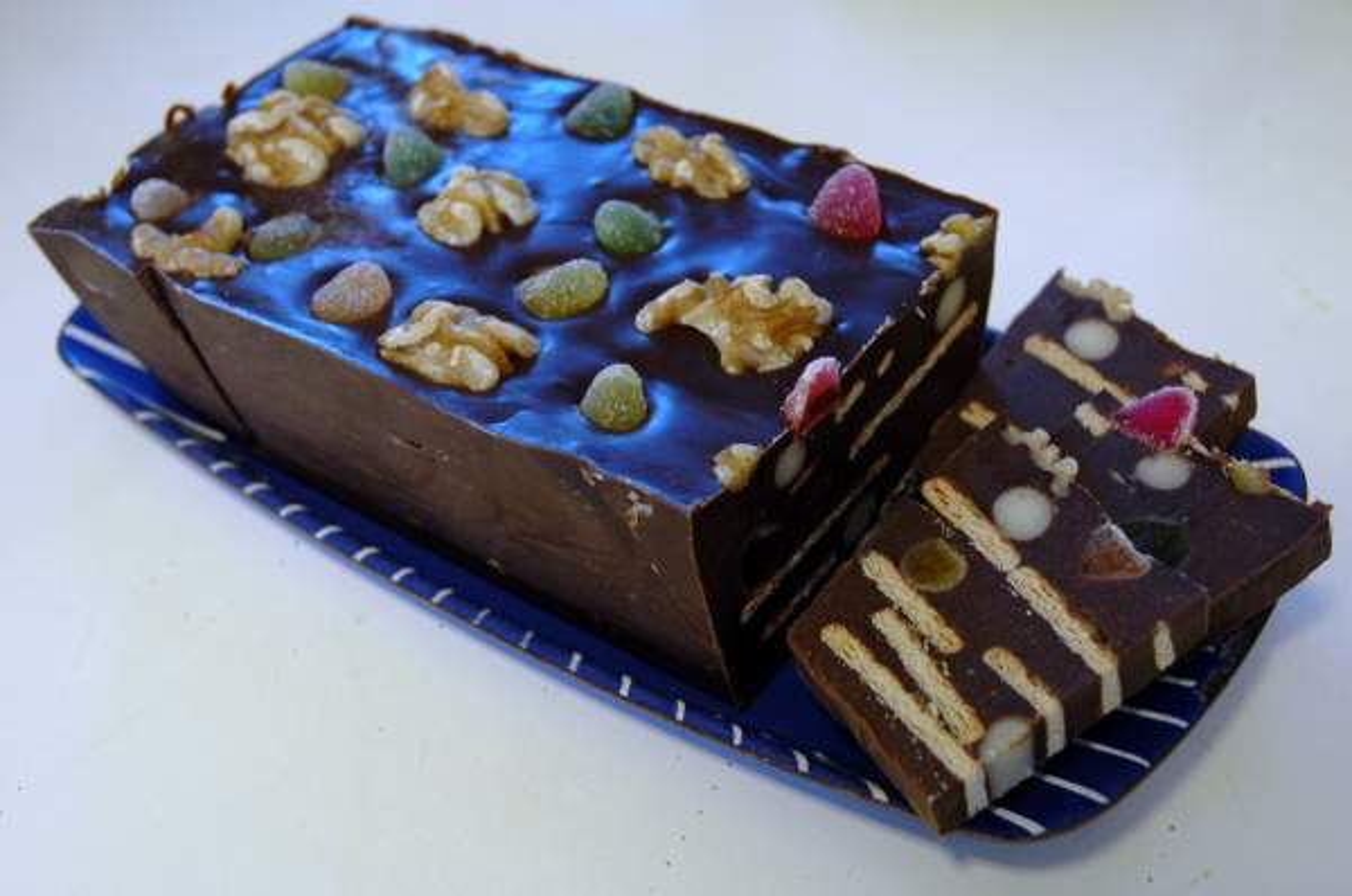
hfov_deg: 45.0
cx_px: 676
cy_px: 448
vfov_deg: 30.7
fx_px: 1631
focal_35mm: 44
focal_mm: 29
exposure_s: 1/60
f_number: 4
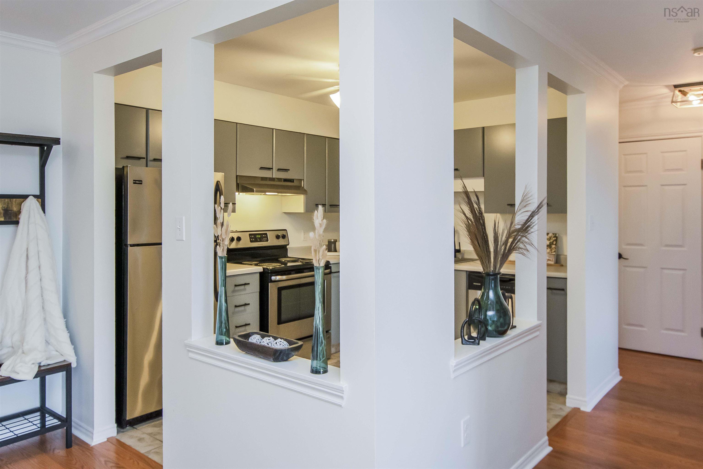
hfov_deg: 70.4
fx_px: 498
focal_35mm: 26
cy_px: 234
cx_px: 352
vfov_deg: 50.4
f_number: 5.6
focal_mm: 17
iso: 800
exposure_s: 1/80
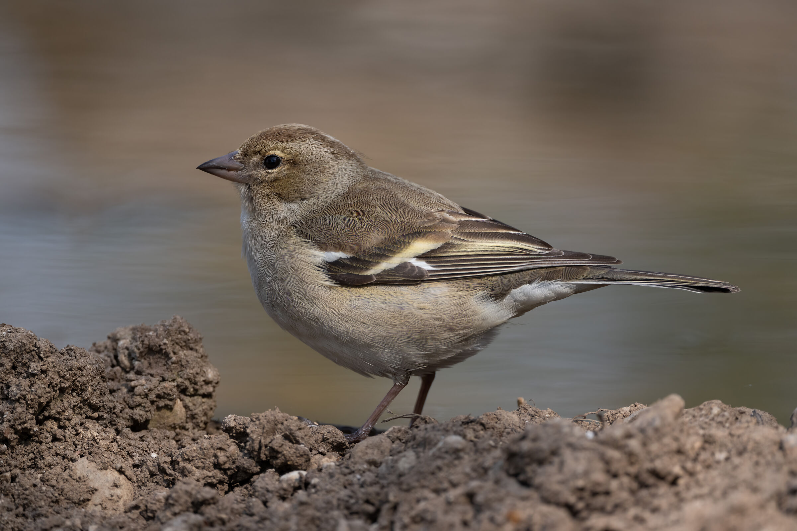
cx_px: 398
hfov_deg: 2.9
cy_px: 266
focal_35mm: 700
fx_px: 15496
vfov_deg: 2.0
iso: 640
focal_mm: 700
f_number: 8
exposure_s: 1/800
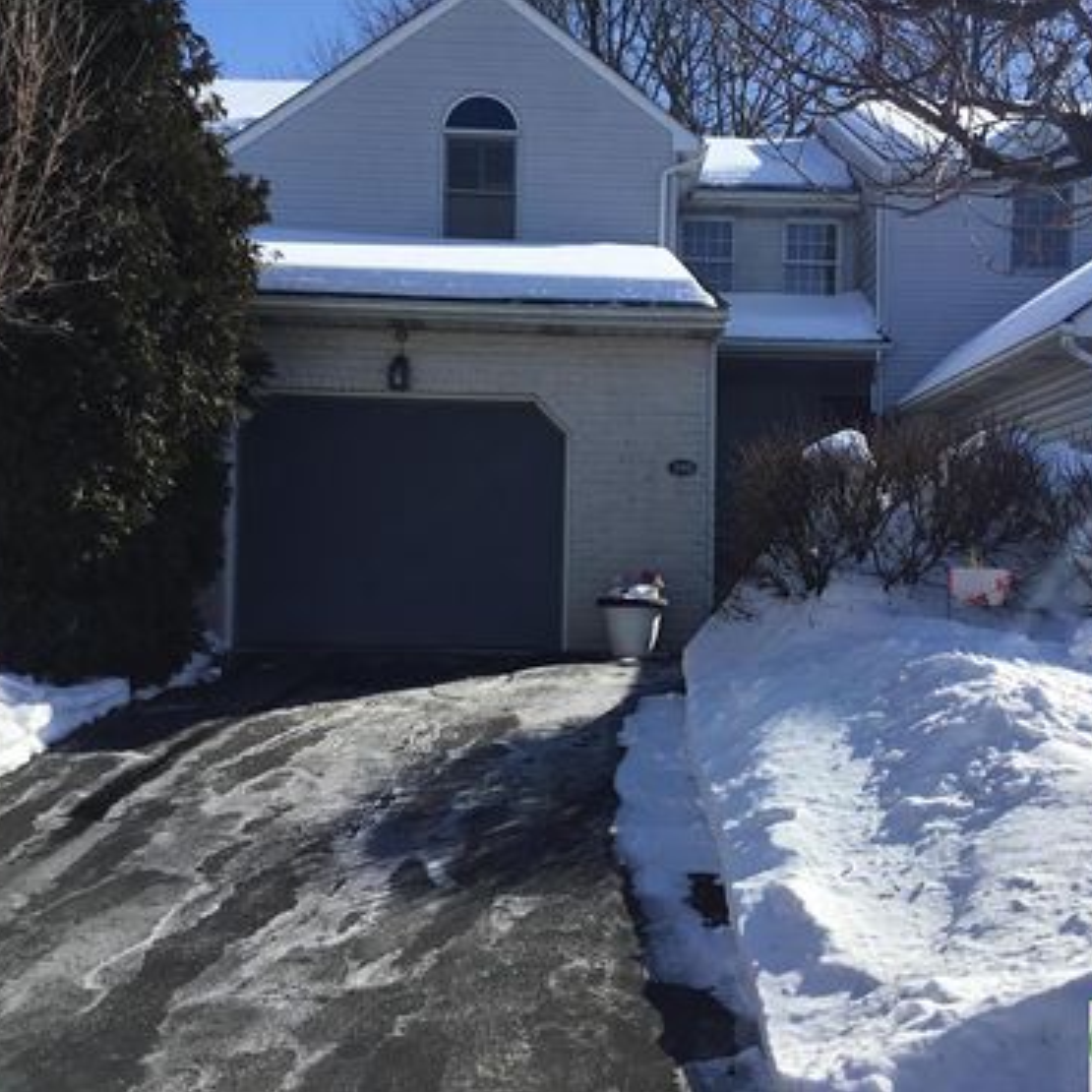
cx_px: 646
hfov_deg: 44.7
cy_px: 545
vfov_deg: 44.9
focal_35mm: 37
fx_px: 1321
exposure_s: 1/2092
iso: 25
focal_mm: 3.3
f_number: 2.4
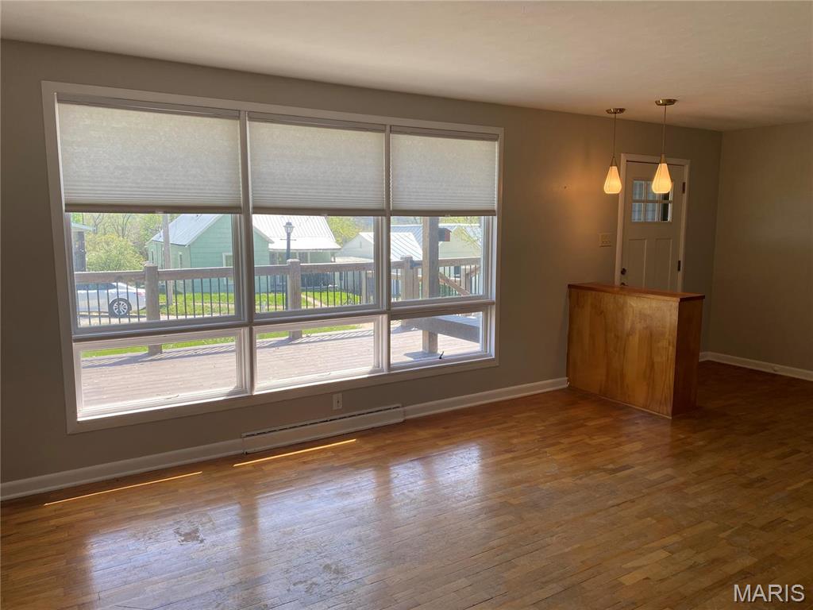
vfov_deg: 53.1
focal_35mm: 26
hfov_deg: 67.3
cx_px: 406
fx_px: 611
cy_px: 305
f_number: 1.8
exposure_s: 1/381
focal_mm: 4.25
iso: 32
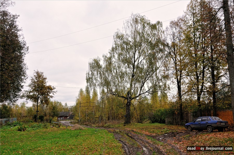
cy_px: 78
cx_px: 117
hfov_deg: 53.2
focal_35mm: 36
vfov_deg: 36.8
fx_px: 234
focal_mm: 24
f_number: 7.1
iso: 640
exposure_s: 1/320
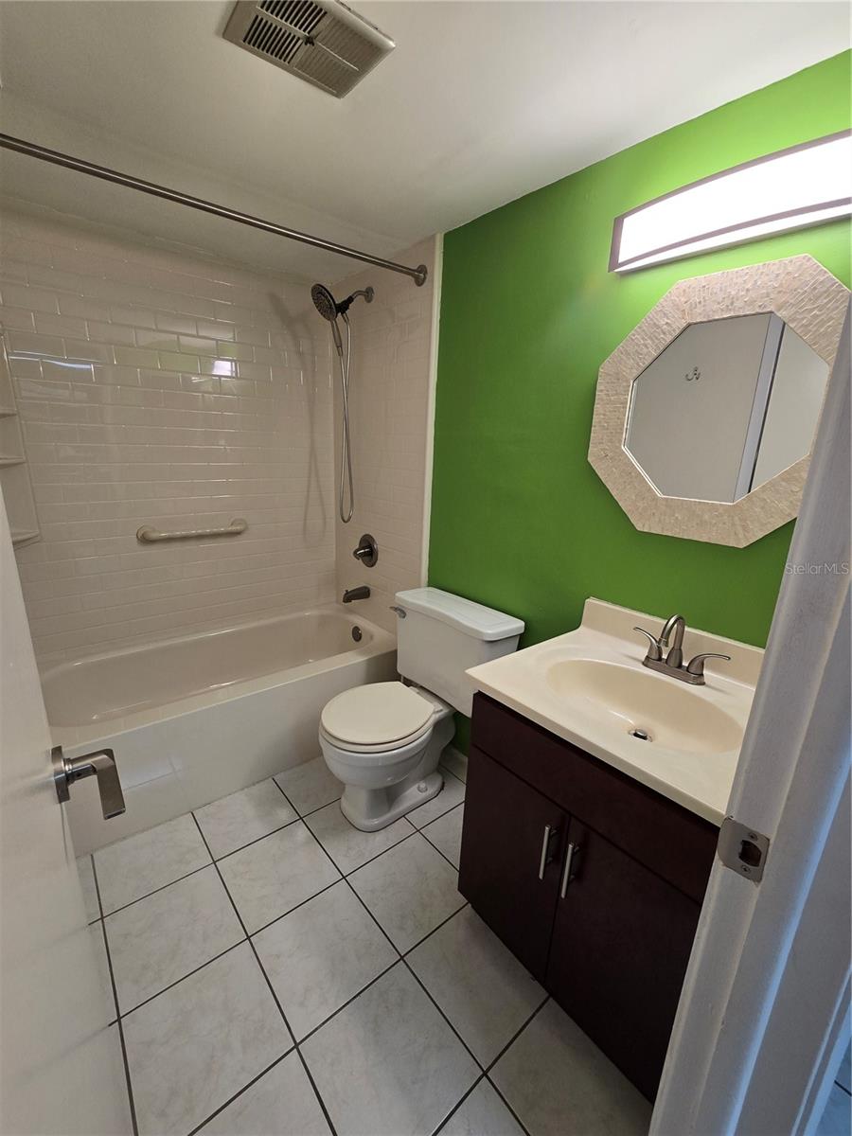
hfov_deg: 89.9
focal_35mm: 13
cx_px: 426
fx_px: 427
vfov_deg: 106.2
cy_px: 568
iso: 100
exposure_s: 1/60
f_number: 2.2
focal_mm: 2.2
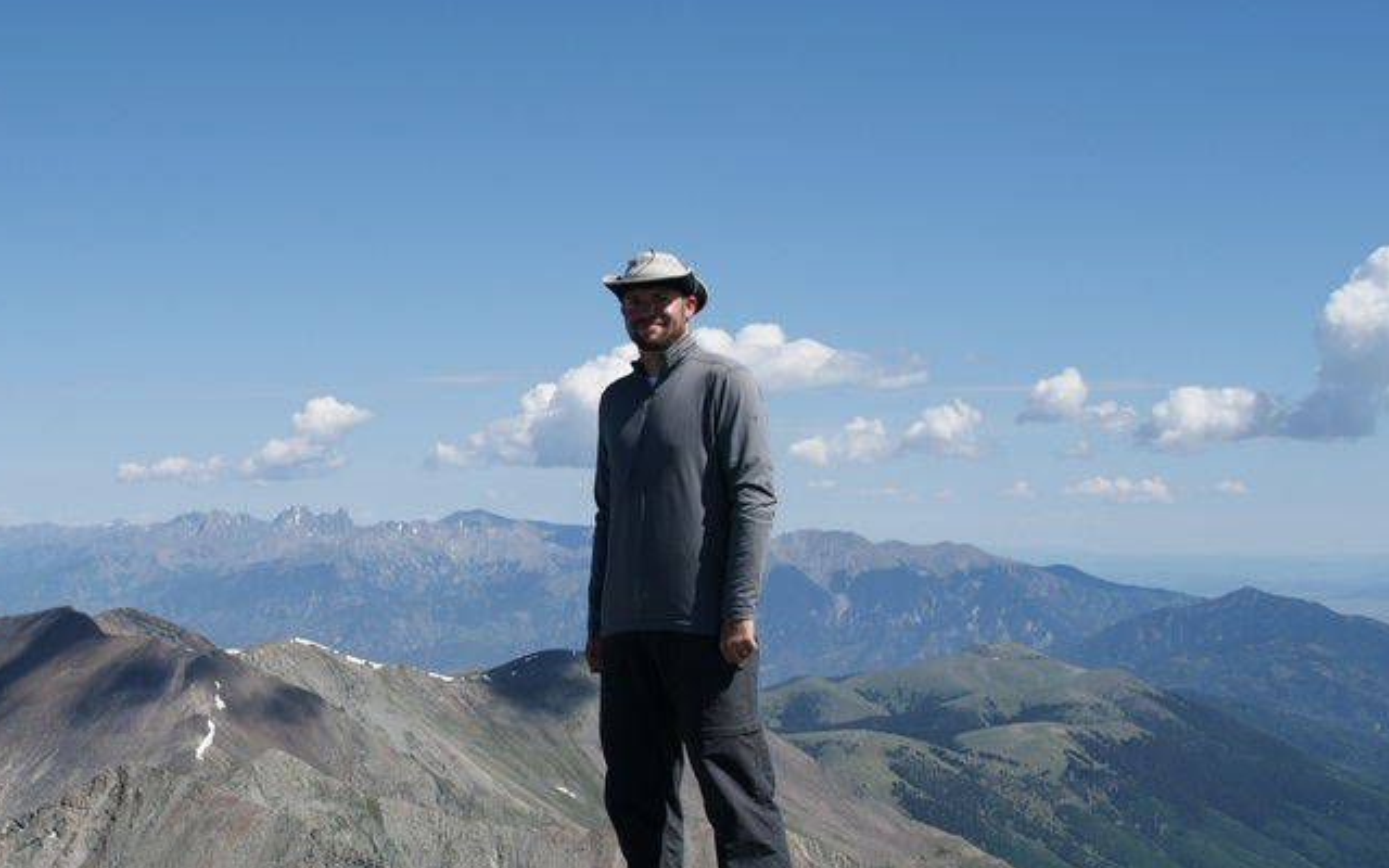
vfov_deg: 19.4
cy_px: 465
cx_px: 432
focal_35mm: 67
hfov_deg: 30.3
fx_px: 2536
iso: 100
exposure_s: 1/320
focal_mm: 28
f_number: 9
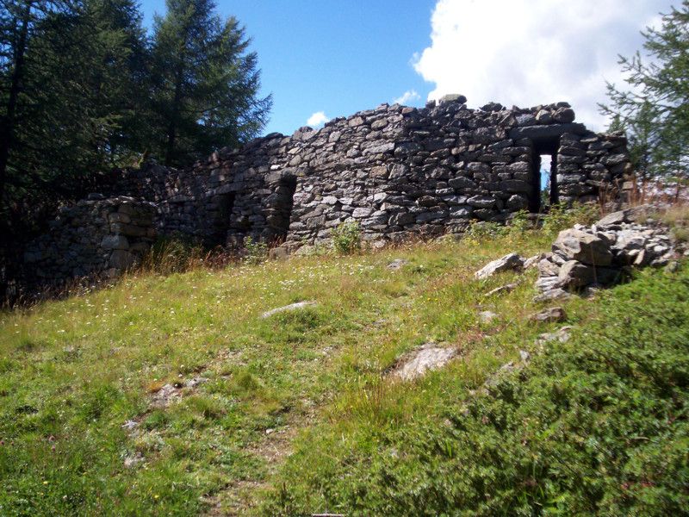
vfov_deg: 39.7
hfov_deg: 51.4
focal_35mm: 36
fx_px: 717
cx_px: 344
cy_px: 258
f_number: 4.5
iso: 100
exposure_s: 1/461
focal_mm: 5.9
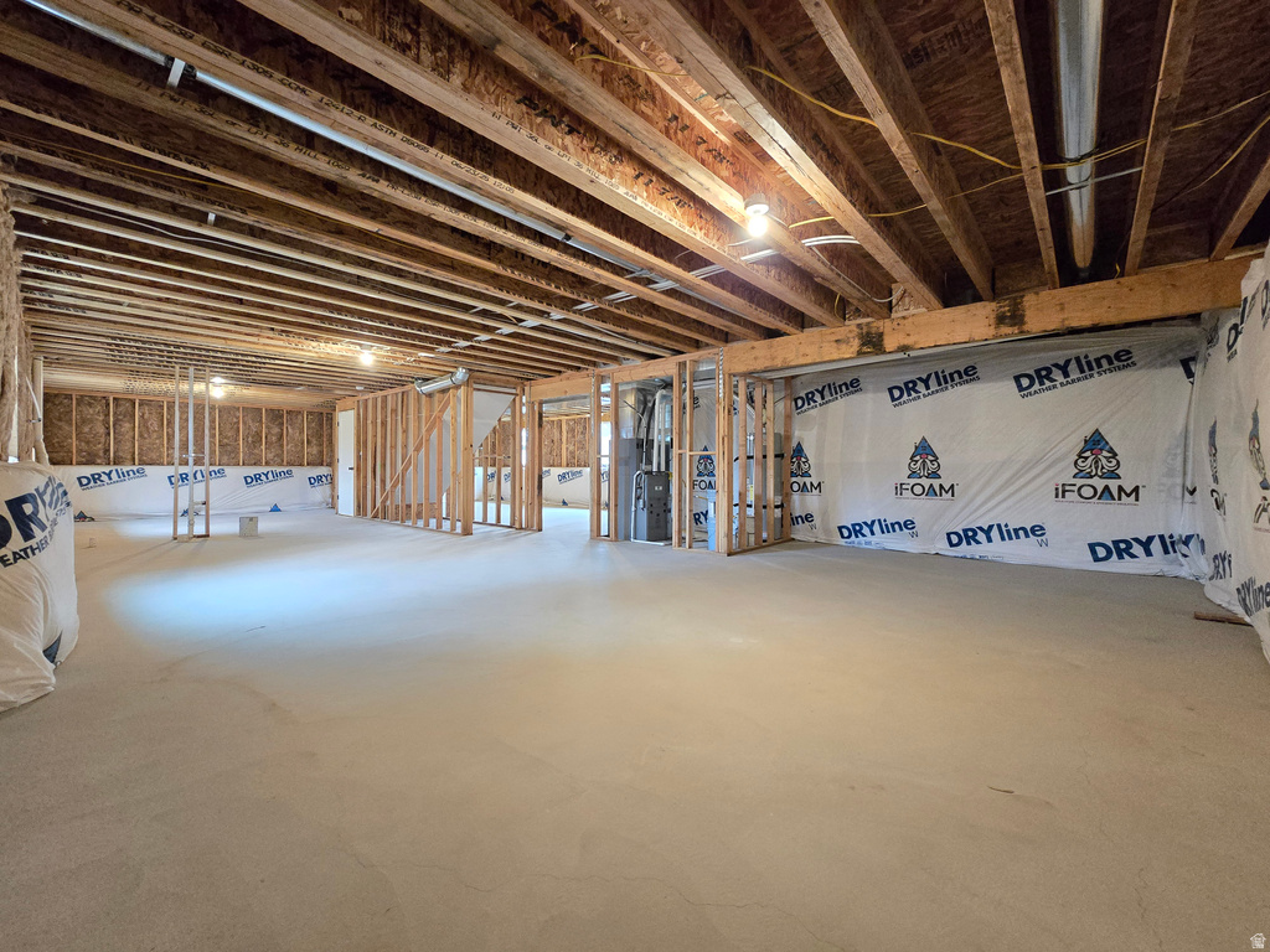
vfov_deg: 89.9
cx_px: 635
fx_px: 477
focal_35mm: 13
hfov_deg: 106.2
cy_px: 476
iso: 1250
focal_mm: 2.2
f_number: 2.2
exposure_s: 1/40
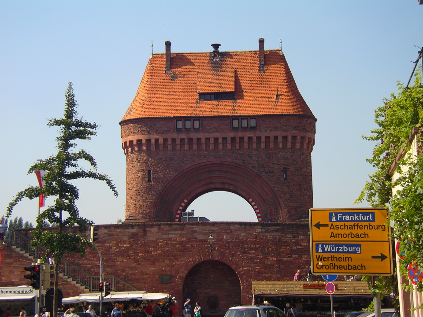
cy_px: 158
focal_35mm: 70
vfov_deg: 21.0
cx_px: 212
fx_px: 855
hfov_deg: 27.8
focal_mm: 10.8
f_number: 3.5
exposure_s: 1/500
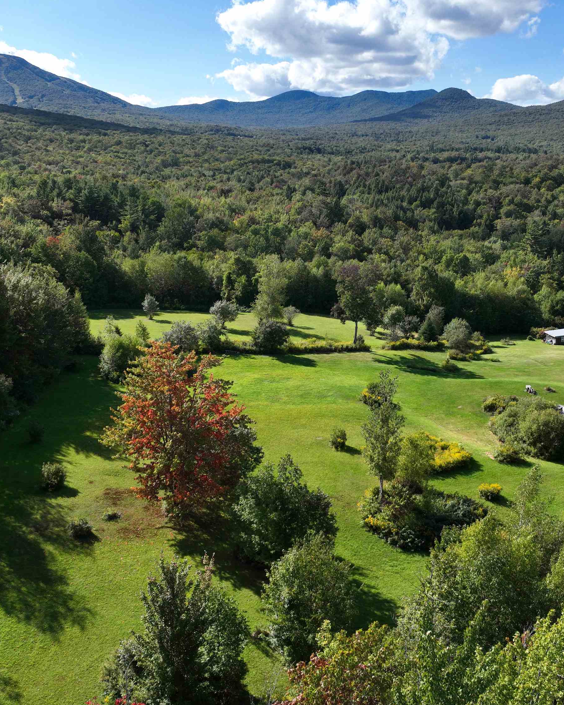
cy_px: 345
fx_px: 668
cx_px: 355
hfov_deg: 45.4
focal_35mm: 32
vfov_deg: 55.7
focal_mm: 12.29
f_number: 2.8
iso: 170
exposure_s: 1/2500
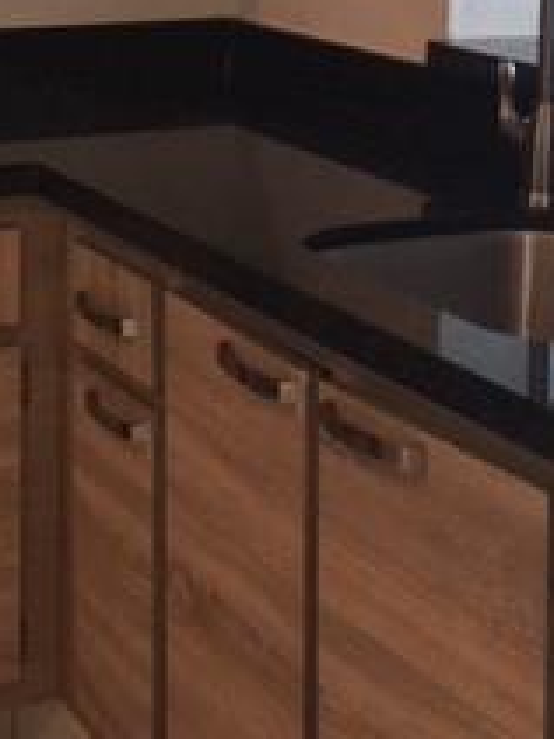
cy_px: 67
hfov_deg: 16.7
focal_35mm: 88
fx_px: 1880
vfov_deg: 21.7
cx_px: 207
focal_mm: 4.15
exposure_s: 1/30
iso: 32
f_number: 2.2
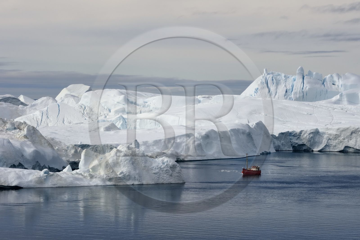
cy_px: 120
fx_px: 1699
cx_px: 180
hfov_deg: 12.1
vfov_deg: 8.1
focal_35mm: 170
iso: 400
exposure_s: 1/320
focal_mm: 170
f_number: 20
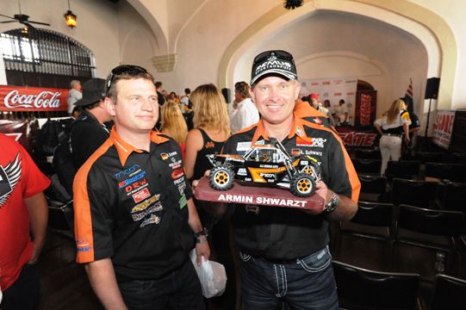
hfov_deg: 84.0
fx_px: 259
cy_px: 155
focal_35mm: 20
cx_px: 233
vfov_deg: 61.9
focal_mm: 20
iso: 5000
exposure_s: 1/125
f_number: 5.6
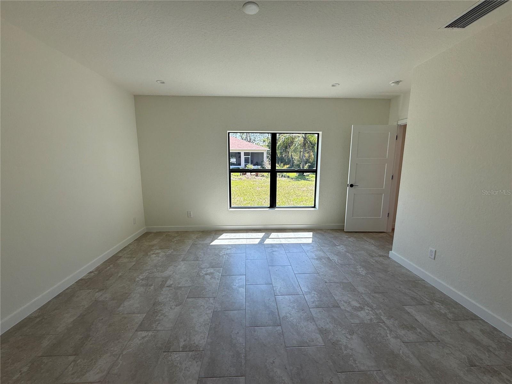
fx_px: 207
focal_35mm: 14
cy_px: 192
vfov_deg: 85.7
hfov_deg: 102.1
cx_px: 256
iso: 50
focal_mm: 2.22
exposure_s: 1/328
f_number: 2.2
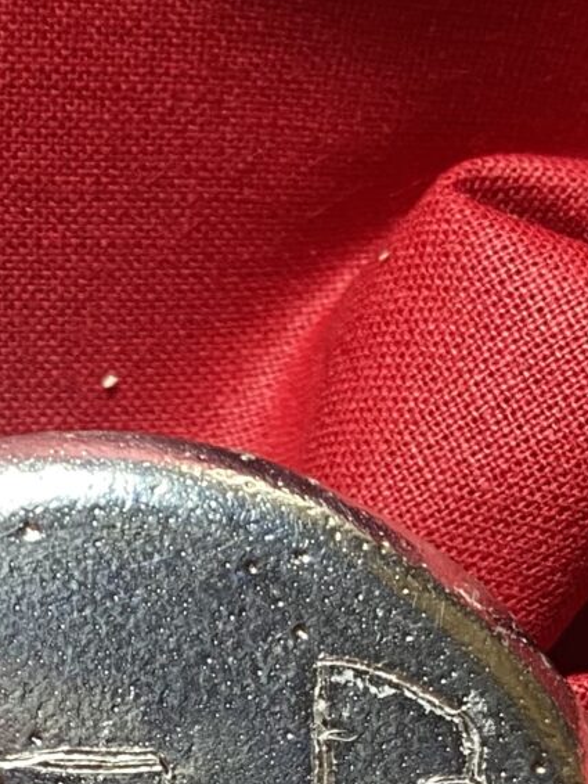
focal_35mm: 113
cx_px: 43
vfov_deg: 16.5
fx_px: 2557
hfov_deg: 13.0
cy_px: 1018
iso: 125
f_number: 1.8
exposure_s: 1/76
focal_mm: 4.25
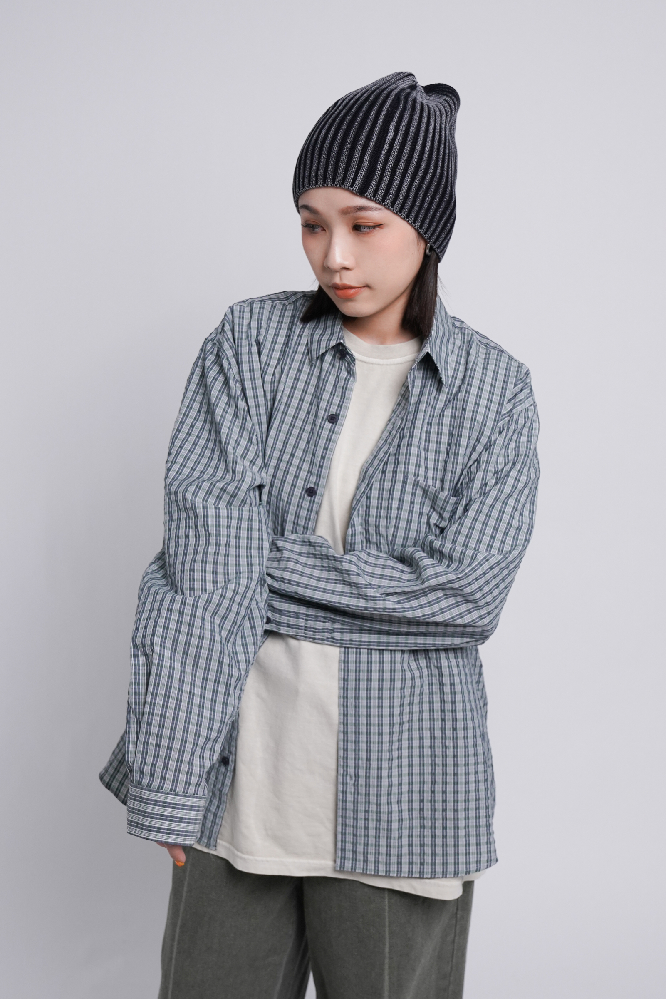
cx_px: 333
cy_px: 500
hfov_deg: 26.0
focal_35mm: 52
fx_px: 1442
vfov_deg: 38.2
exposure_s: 1/250
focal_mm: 35
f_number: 5
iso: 500
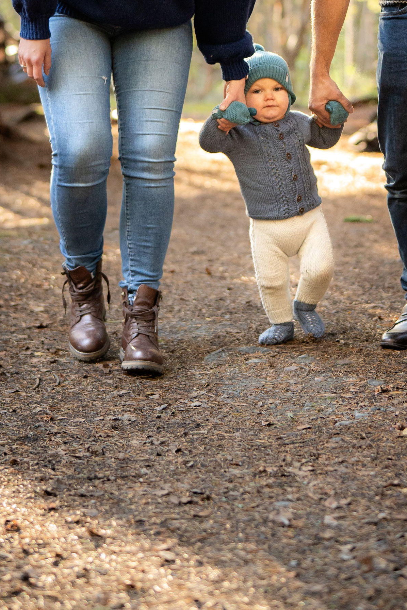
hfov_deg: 12.8
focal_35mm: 107
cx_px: 279
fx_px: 1814
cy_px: 16
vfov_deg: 18.6
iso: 2000
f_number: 1.8
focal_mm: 50
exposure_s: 1/500
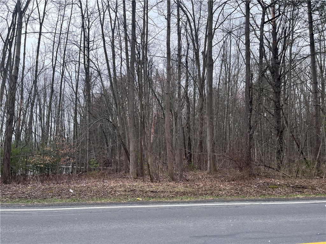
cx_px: 163
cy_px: 122
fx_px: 245
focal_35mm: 26
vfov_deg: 53.1
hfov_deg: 67.3
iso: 50
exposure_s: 1/2137
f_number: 1.6
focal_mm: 5.1
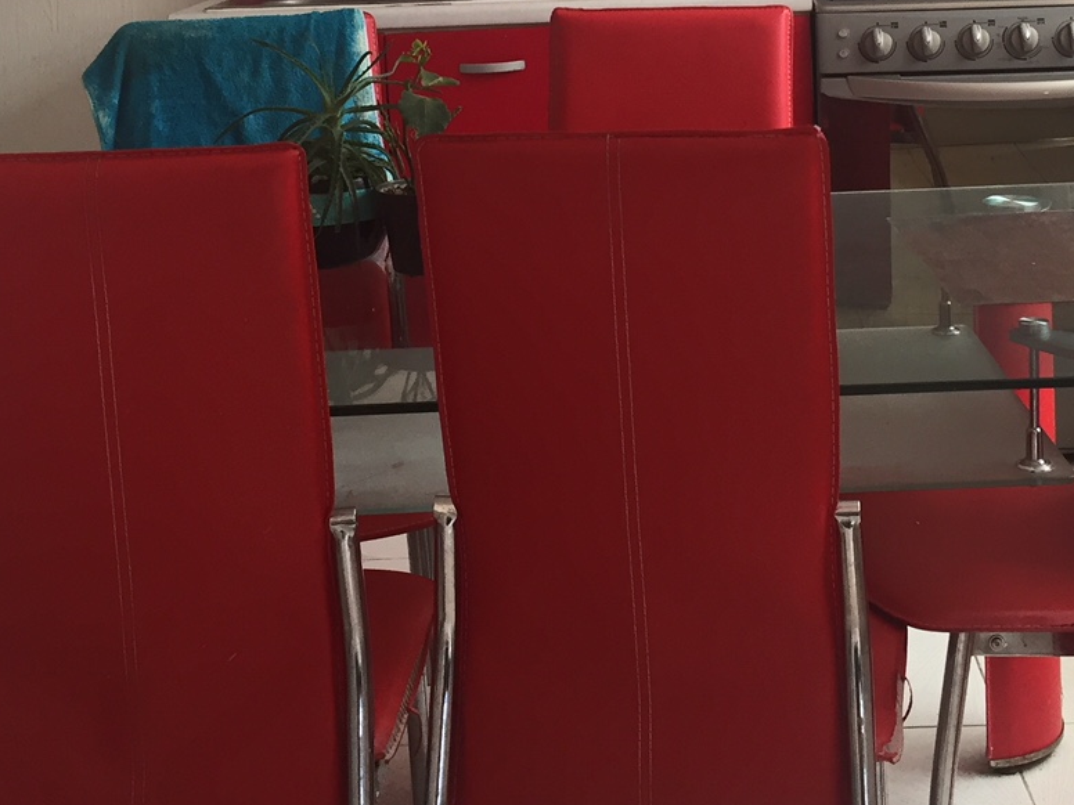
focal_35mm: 61
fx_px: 1893
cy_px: -10
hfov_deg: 31.6
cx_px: 663
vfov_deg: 23.0
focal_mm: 4.15
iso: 32
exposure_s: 1/40
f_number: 2.2
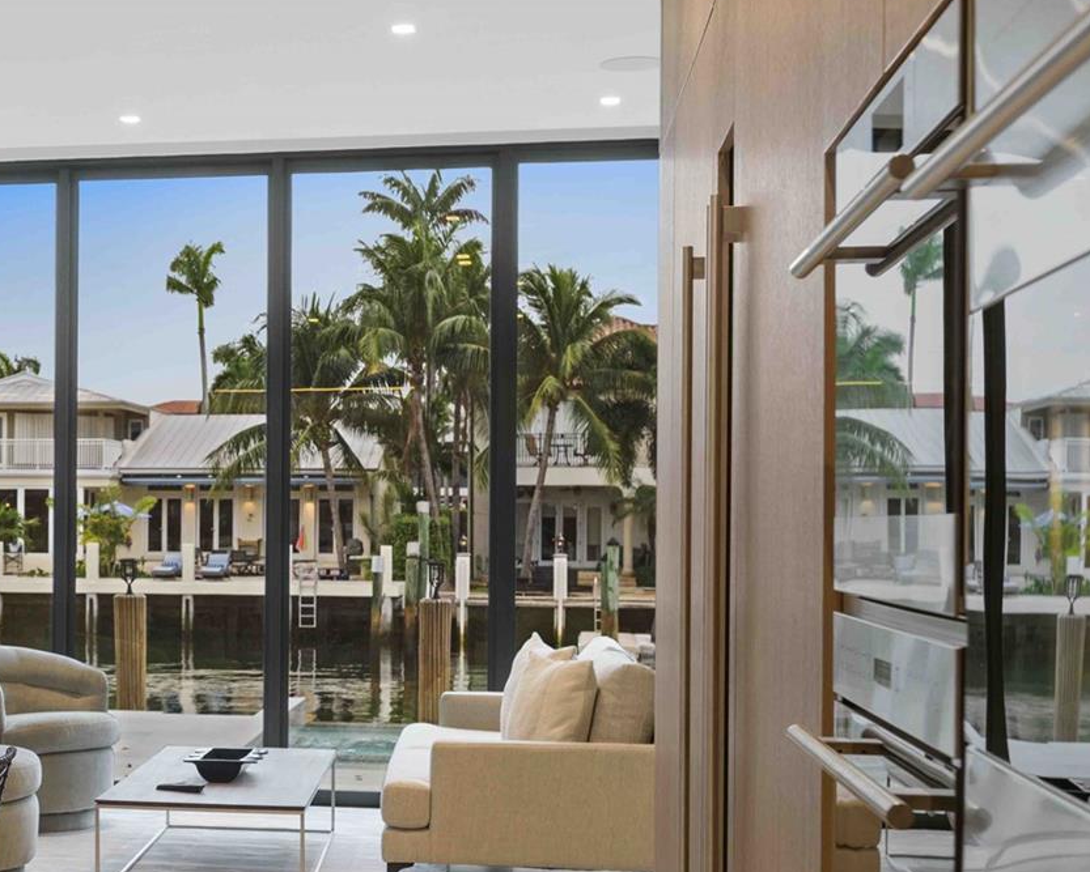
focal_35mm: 63
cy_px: 529
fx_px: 2033
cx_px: 69
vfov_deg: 24.2
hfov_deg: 28.6
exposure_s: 1/1.67
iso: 100
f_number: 5.6
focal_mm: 35
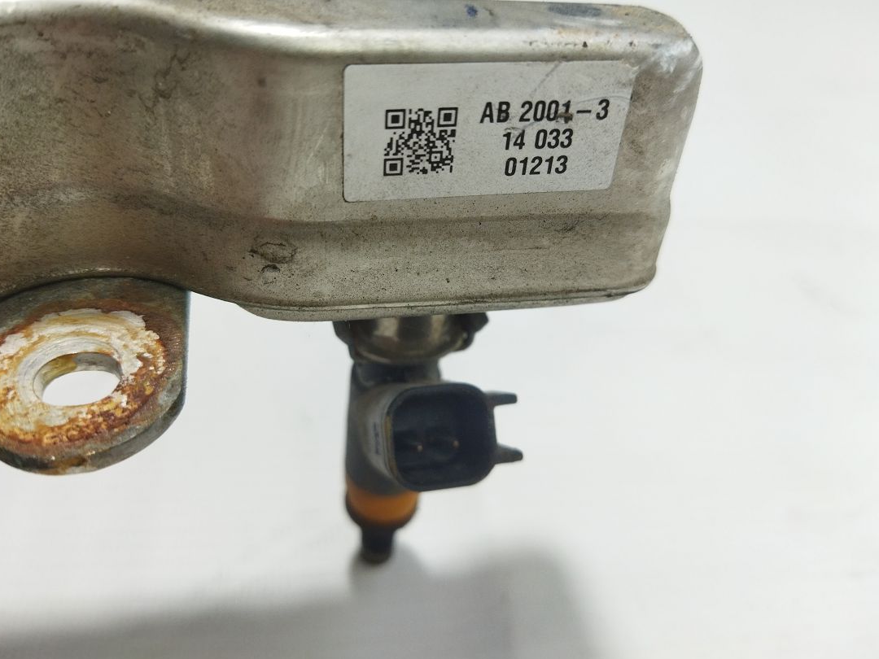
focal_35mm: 30
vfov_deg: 46.7
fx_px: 762
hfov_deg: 60.0
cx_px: 430
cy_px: 300
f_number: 1.79
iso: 142
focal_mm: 4.71
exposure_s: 1/100
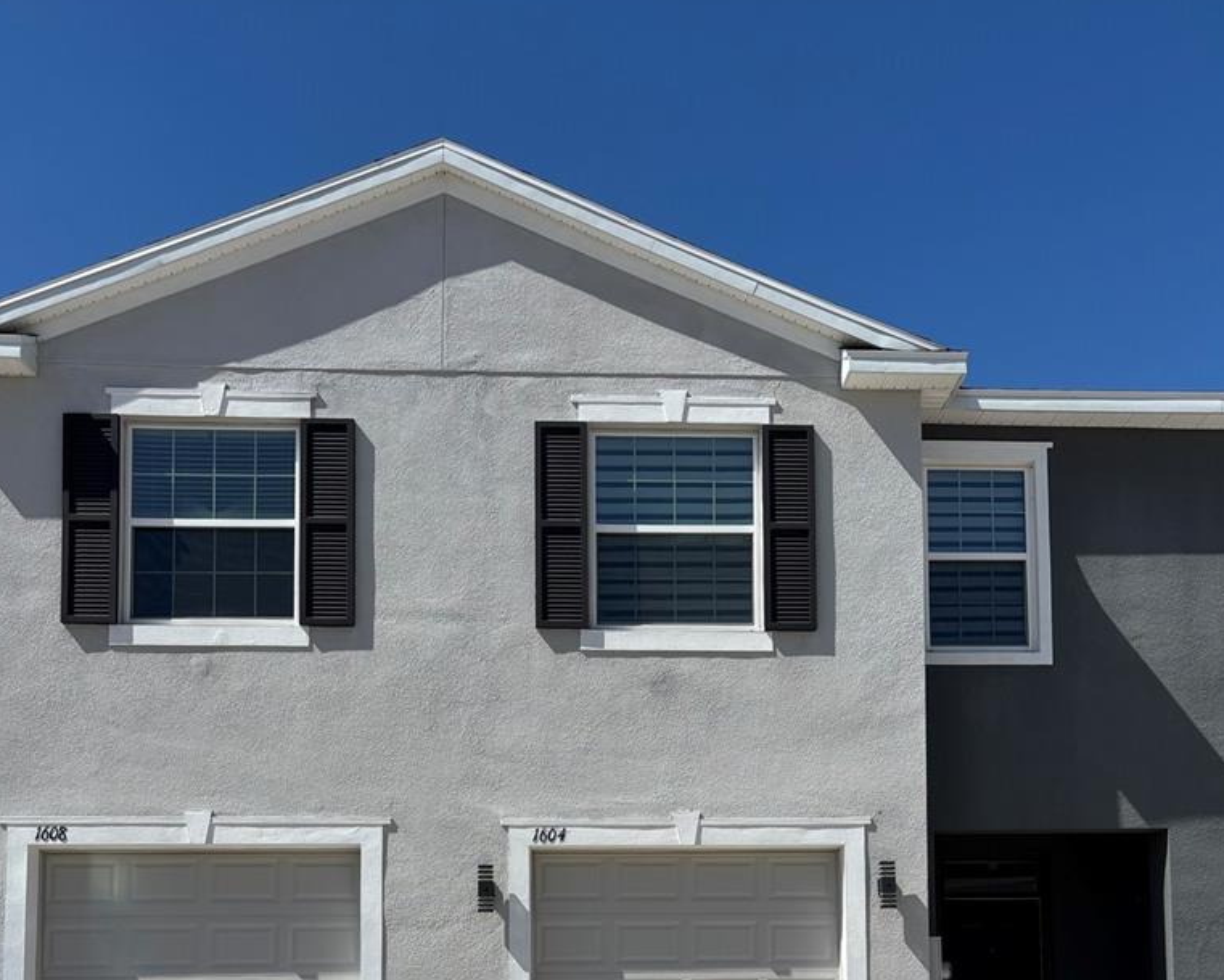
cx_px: 656
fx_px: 1449
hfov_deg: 45.8
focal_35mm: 40
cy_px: 919
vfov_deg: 34.8
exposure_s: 1/6329
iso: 50
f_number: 1.6
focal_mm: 5.96
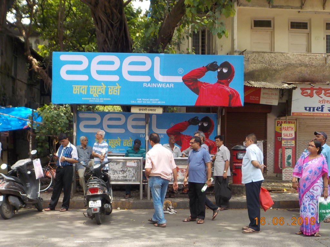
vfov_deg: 30.9
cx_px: 165
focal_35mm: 47
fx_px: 448
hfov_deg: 40.4
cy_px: 124
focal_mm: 6.4
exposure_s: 1/160
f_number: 4.2
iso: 125
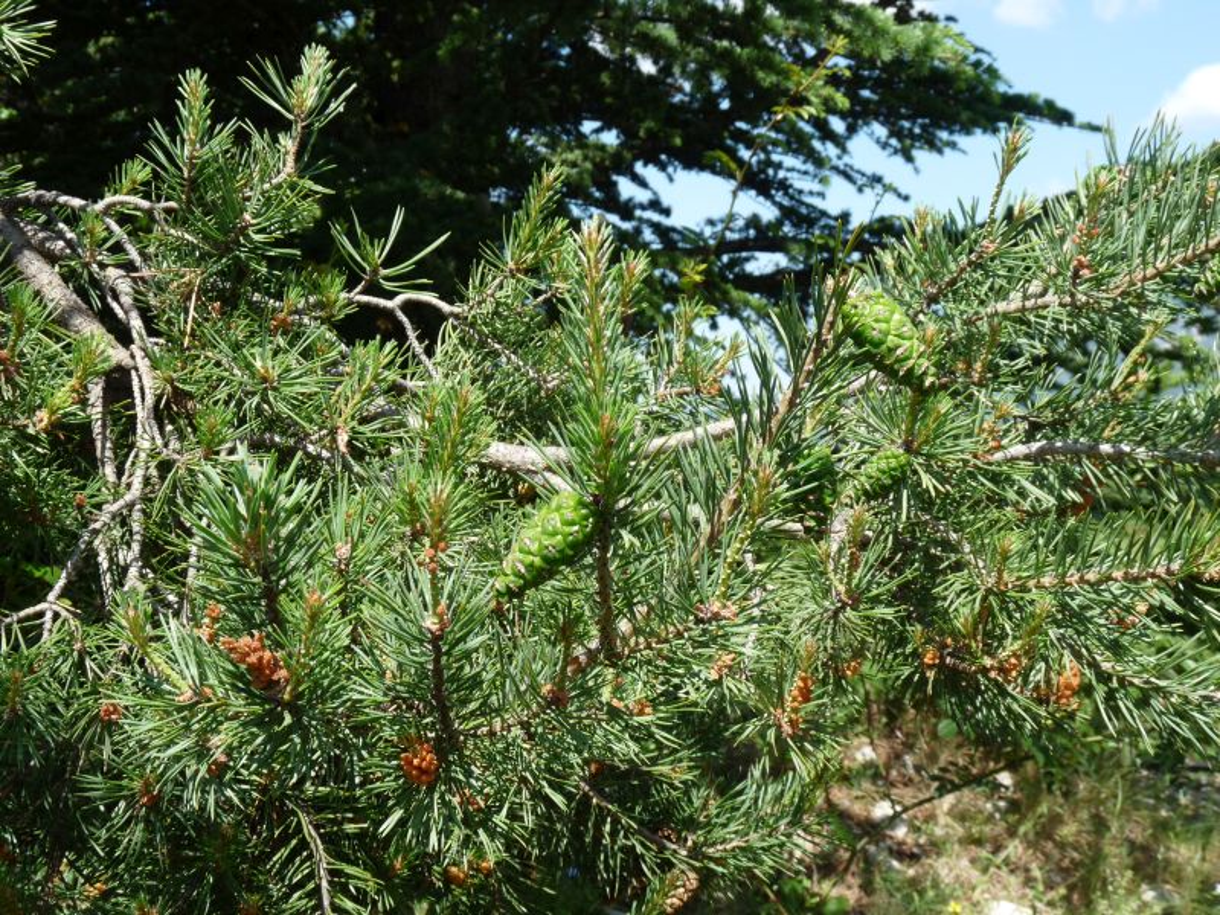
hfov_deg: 33.8
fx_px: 2009
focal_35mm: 57
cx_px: 610
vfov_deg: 25.7
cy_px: 458
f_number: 5.6
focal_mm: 10.1
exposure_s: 1/200
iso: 100
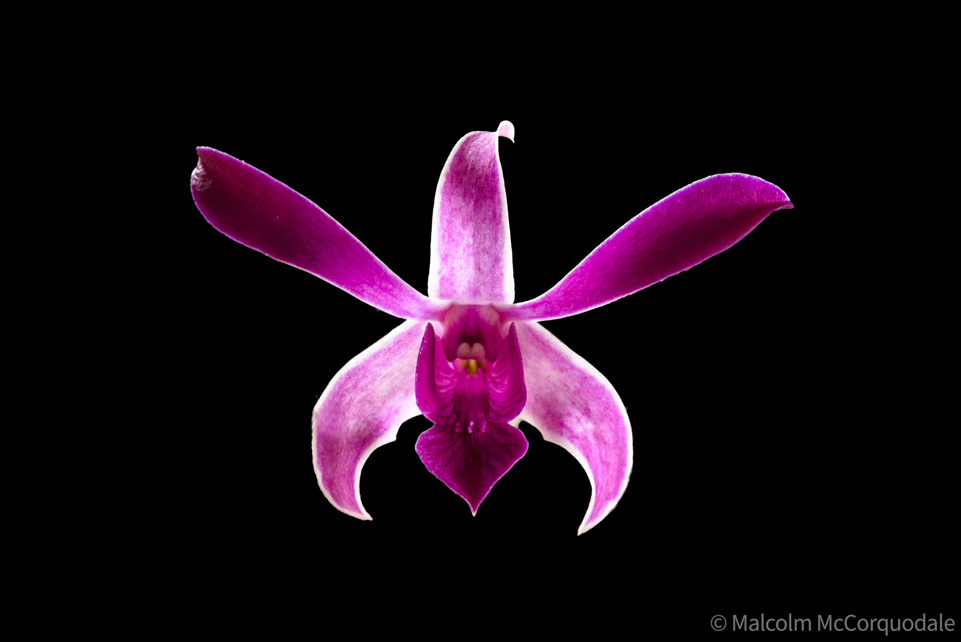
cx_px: 480
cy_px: 321
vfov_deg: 13.1
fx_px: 2804
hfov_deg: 19.4
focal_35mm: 105
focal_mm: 105
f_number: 8
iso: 200
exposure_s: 1/100
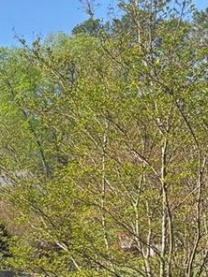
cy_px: 370
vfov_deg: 14.0
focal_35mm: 135
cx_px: -279
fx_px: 1082
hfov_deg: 9.8
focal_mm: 5.96
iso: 50
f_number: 1.6
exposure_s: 1/2024
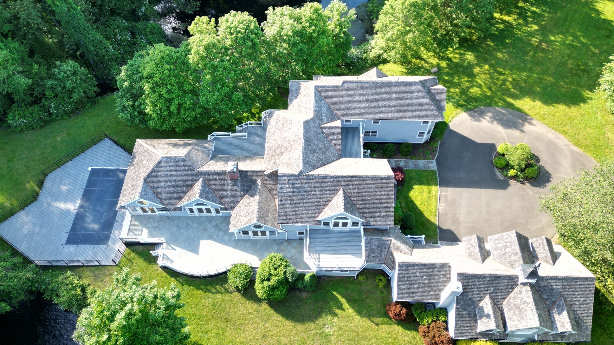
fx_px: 440
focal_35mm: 27
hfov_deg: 69.9
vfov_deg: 42.8
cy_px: 153
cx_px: 310
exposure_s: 1/320
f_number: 1.7
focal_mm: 6.72
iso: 110
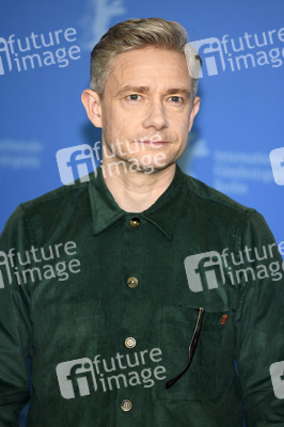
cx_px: 142
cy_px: 214
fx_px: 2371
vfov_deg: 10.3
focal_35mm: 200
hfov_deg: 6.9
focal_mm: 200
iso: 800
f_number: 3.5
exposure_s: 1/320
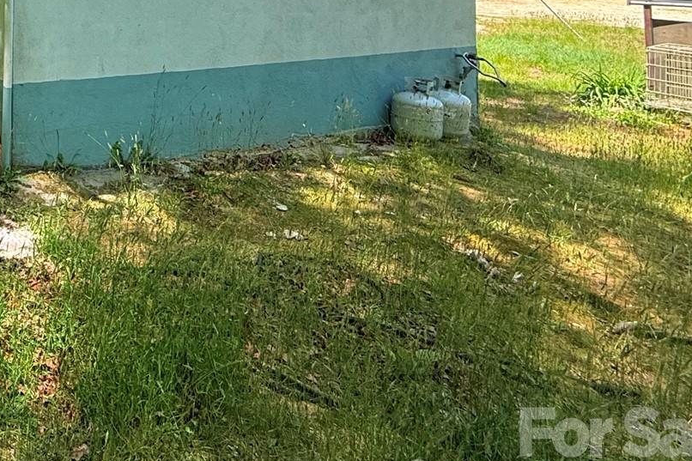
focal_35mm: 37
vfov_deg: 30.5
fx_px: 711
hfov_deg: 41.1
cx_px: -76
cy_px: -91
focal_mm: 2.22
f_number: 2.2
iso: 64
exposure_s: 1/421
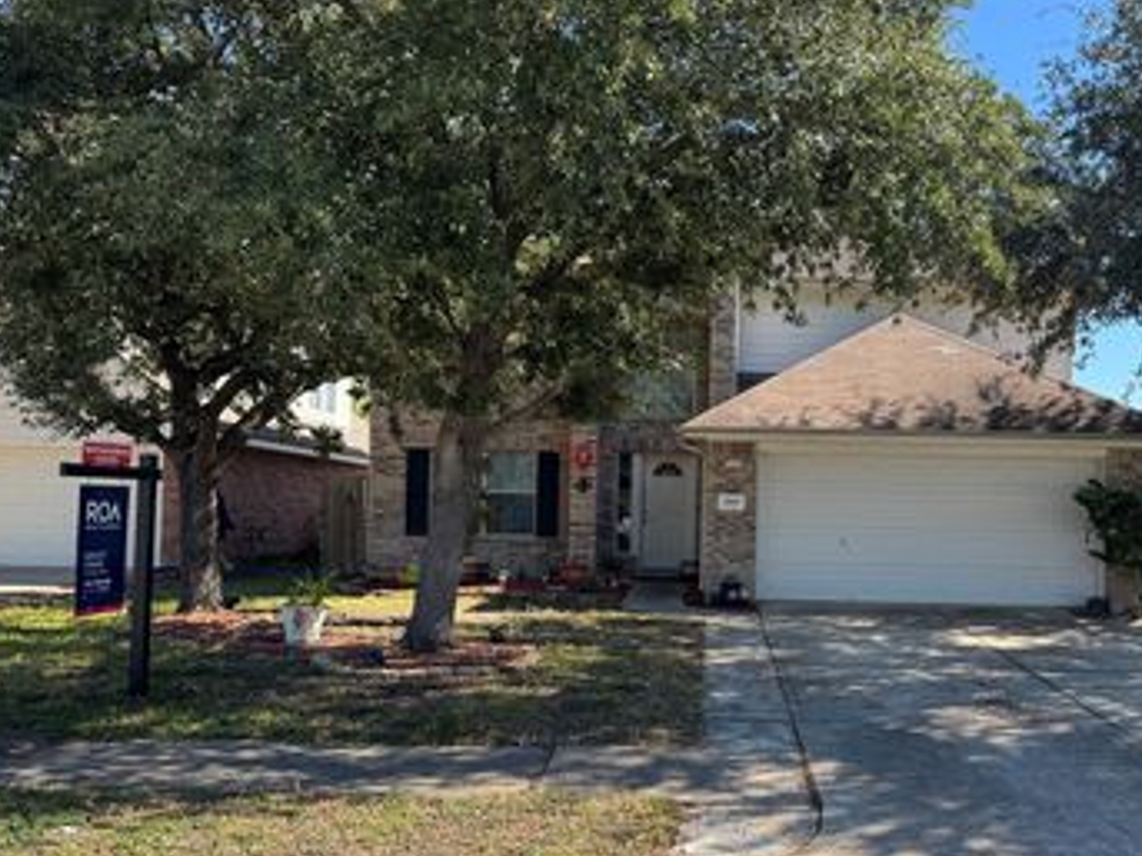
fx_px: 1154
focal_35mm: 35
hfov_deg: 51.9
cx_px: 736
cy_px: 491
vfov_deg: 40.6
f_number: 1.78
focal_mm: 6.76
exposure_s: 1/1339
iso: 80
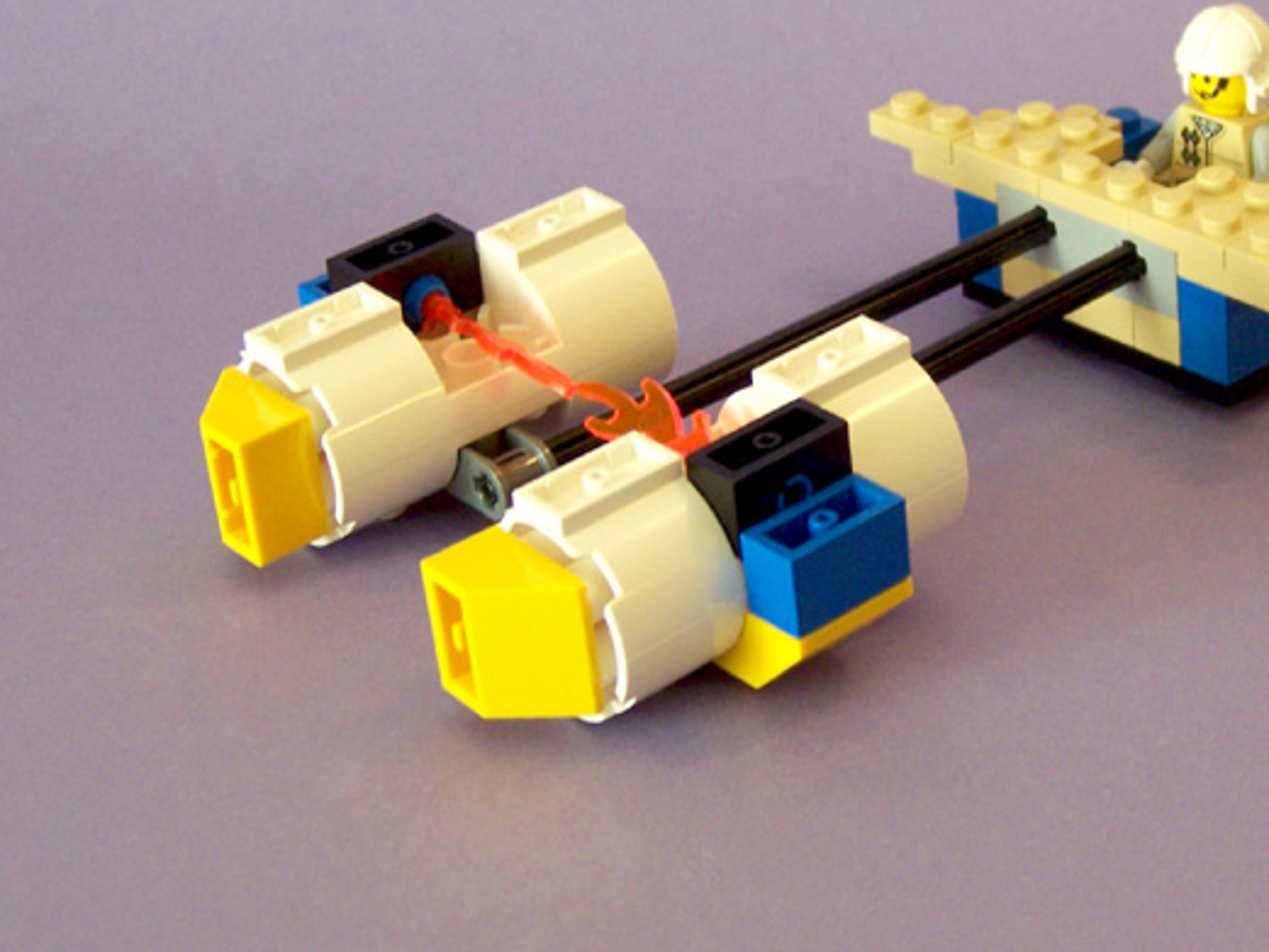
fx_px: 3153
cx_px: 879
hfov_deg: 22.6
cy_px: 392
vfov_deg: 17.2
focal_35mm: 86
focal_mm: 9.3
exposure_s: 1/25
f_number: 3.4
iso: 160
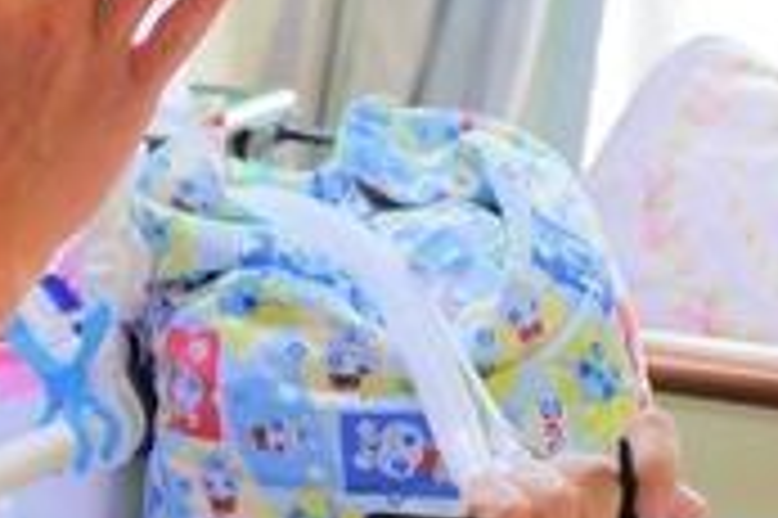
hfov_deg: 13.8
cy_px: 203
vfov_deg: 9.5
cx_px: -209
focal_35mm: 144
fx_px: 3109
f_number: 1.7
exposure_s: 1/100
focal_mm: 20
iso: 160
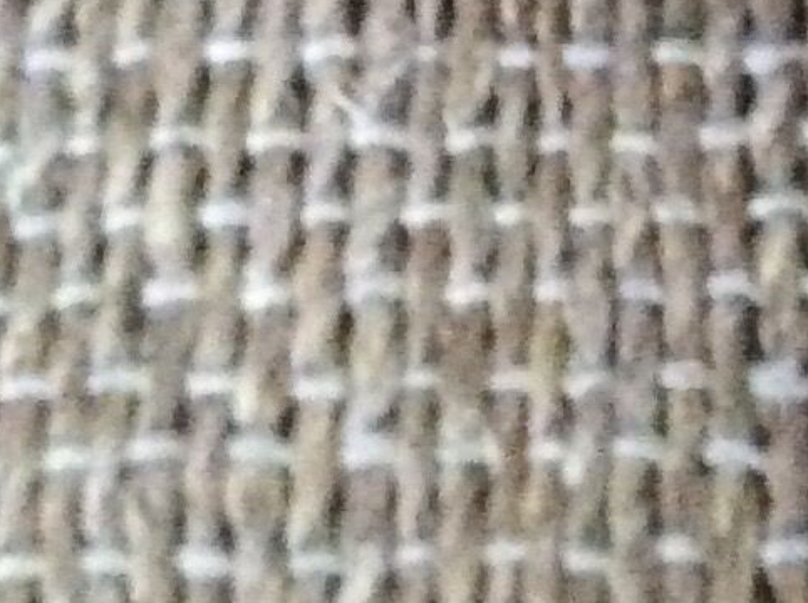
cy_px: -291
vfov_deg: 8.4
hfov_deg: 11.2
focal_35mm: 172
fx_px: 4009
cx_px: 1064
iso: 800
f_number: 2.4
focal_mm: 3.3
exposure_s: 1/17
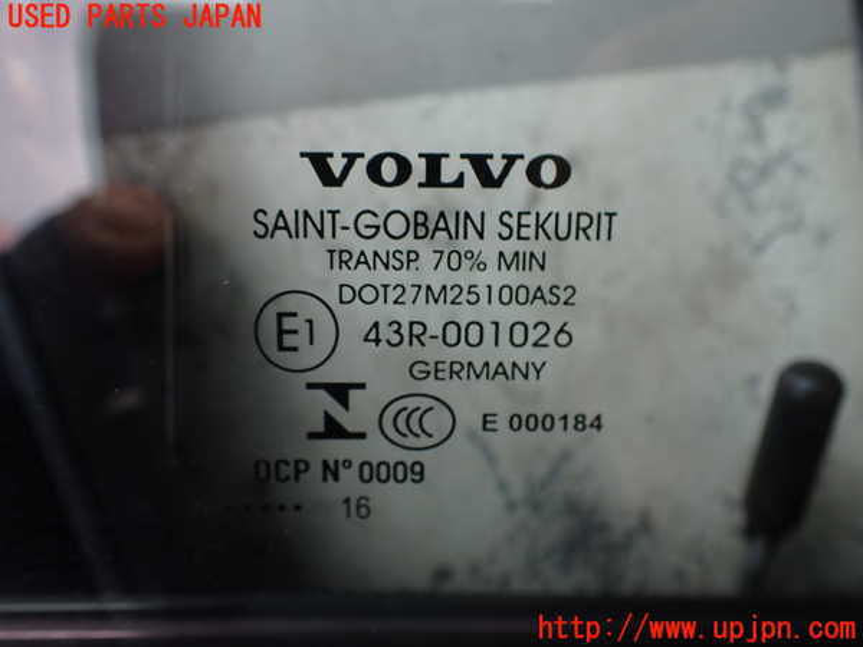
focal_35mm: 30
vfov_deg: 46.8
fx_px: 748
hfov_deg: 60.0
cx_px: 432
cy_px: 324
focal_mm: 5.4
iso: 125
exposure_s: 1/125
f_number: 2.3
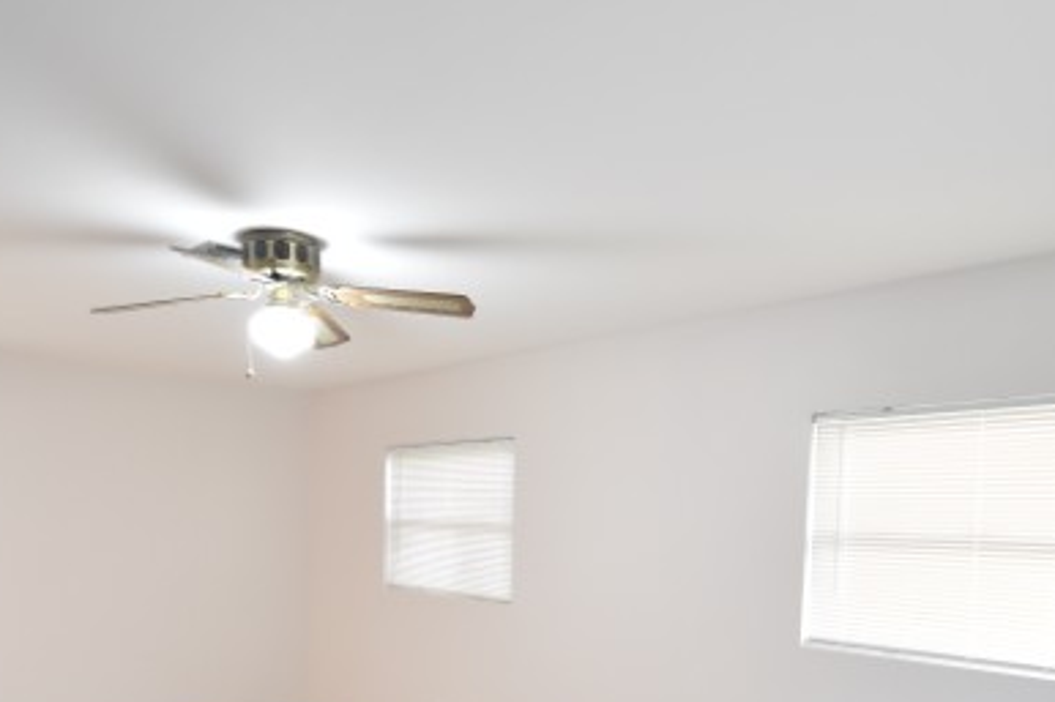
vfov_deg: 44.1
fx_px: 820
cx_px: 549
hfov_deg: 65.5
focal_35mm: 28
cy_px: 563
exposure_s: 1/20
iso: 800
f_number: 3.5
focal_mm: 10
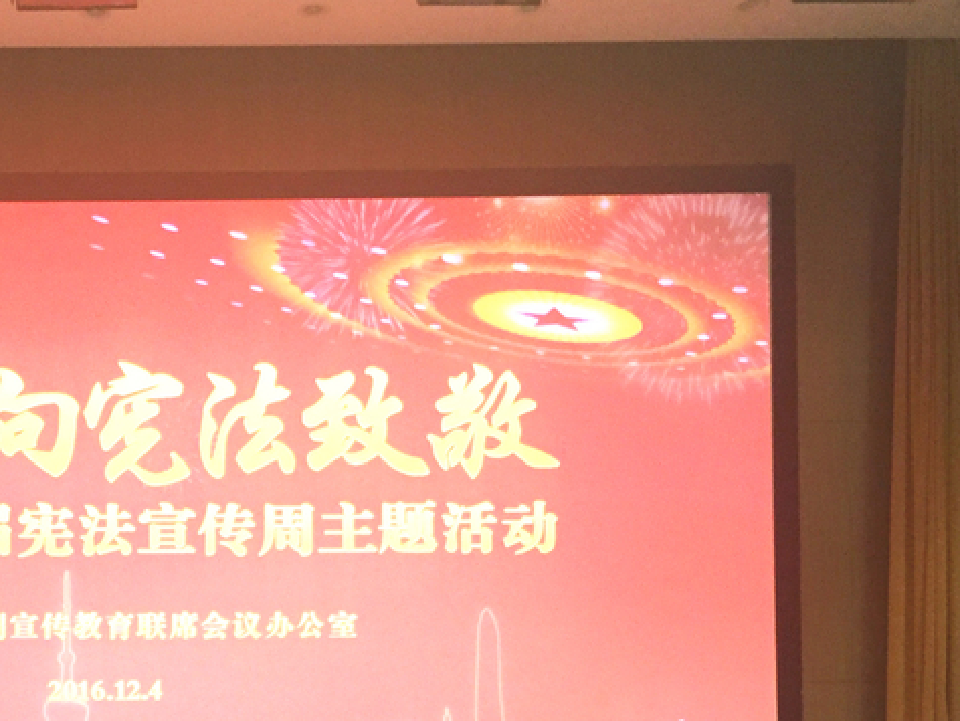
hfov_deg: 30.6
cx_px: 150
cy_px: 747
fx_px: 1693
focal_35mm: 61
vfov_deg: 22.9
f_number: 2.2
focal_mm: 4.15
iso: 200
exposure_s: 1/33
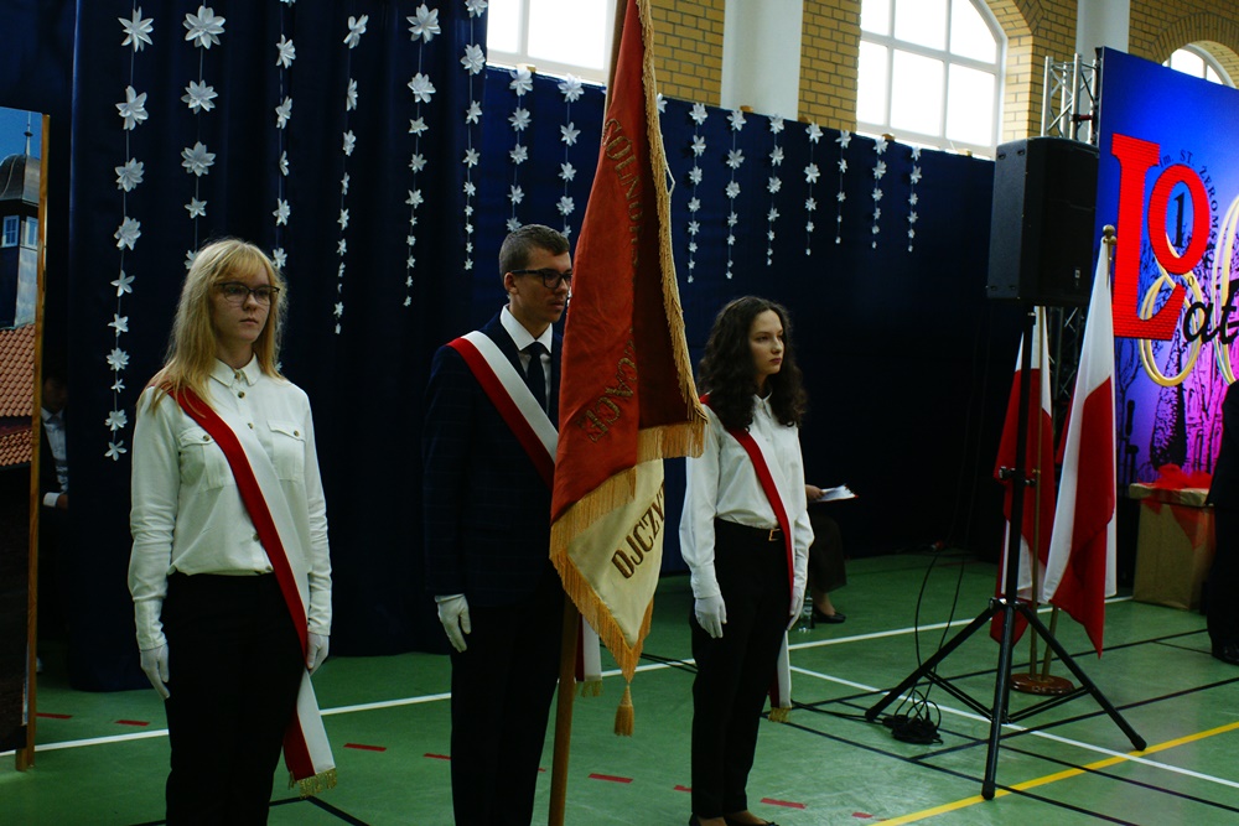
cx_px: 620
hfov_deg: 46.4
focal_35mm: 42
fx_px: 1446
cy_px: 413
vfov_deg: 31.9
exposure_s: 1/50
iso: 800
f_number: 5.6
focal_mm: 28
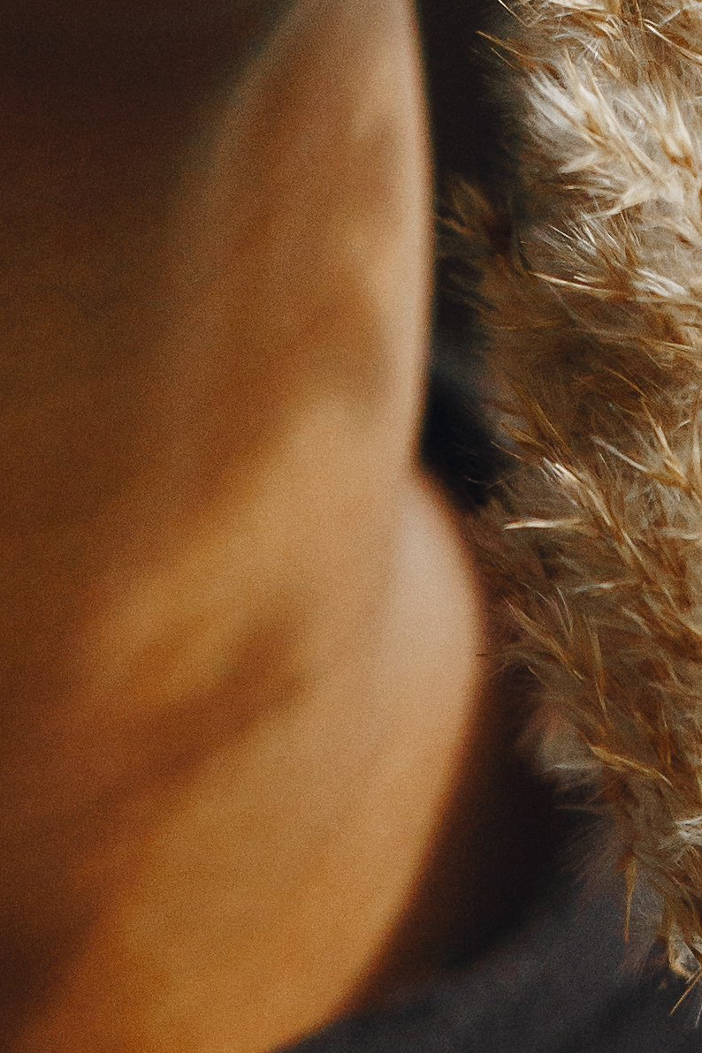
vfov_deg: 4.8
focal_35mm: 428
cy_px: -390
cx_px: -155
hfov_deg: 3.2
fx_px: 12525
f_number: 2.8
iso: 640
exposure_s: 1/8000
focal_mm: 85
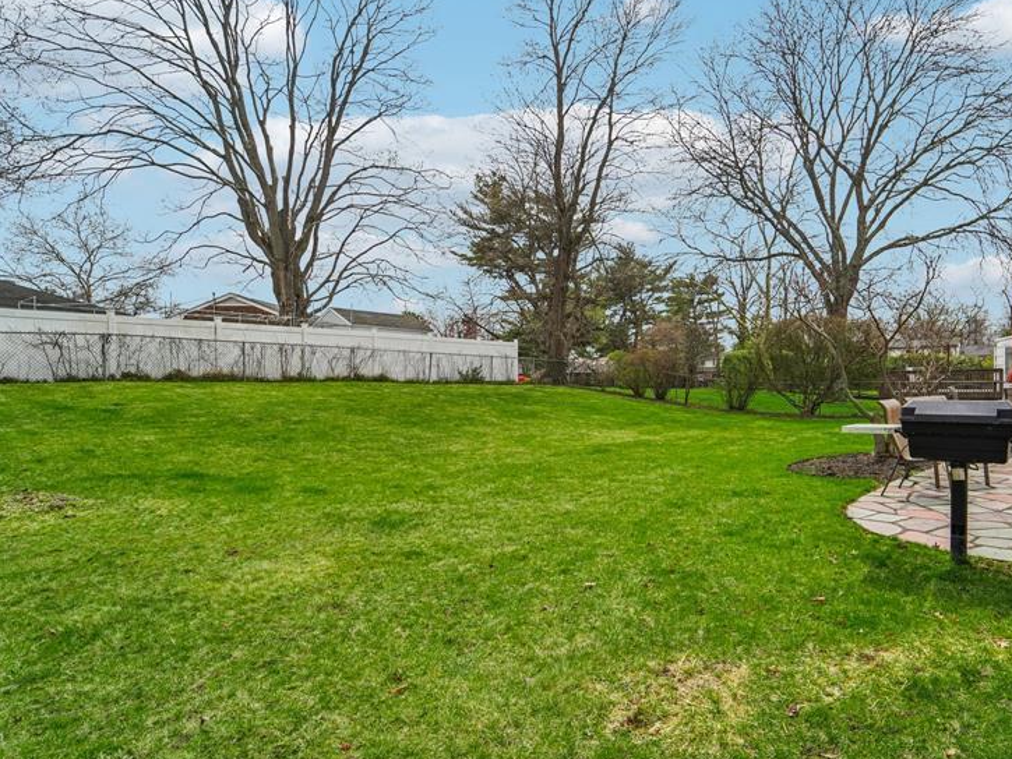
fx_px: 556
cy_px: 371
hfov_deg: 82.7
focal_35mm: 19
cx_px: 646
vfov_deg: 68.7
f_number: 8
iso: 400
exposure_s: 1/800
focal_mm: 14
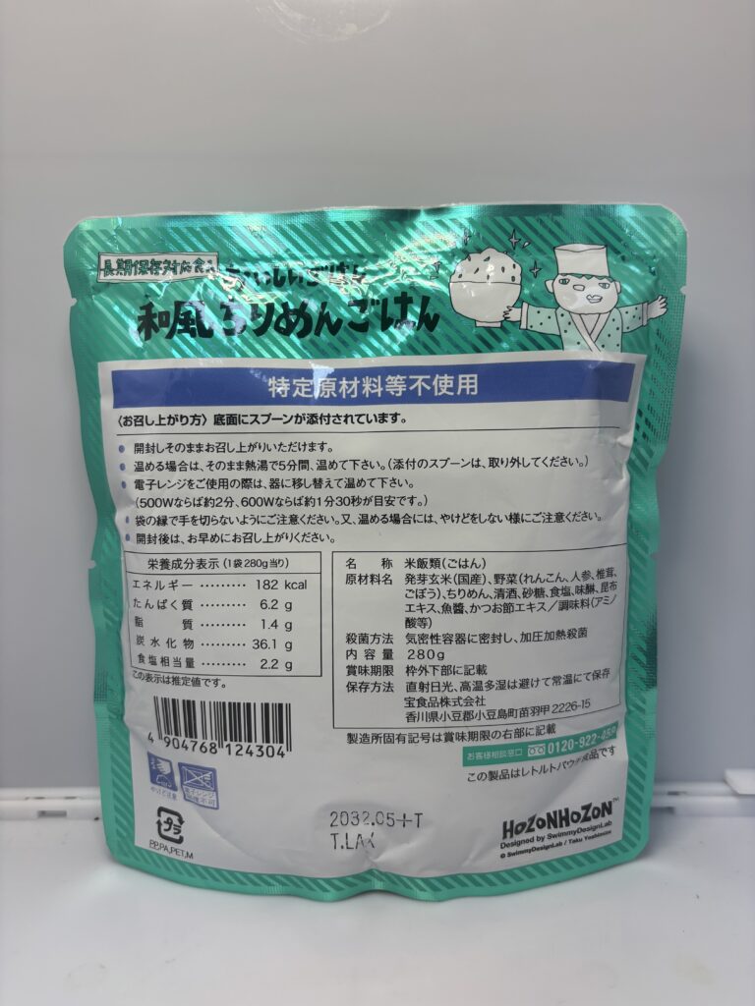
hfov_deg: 53.1
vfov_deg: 67.3
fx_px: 756
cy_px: 503
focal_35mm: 26
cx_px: 378
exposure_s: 1/121
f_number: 1.6
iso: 50
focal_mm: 5.96
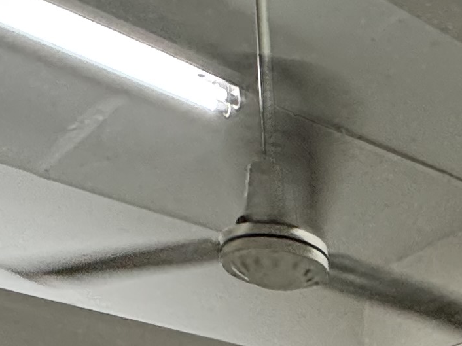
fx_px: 1067
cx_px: 595
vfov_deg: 13.4
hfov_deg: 22.0
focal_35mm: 80
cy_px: 838
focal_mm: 2.22
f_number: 2.2
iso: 200
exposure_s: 1/60
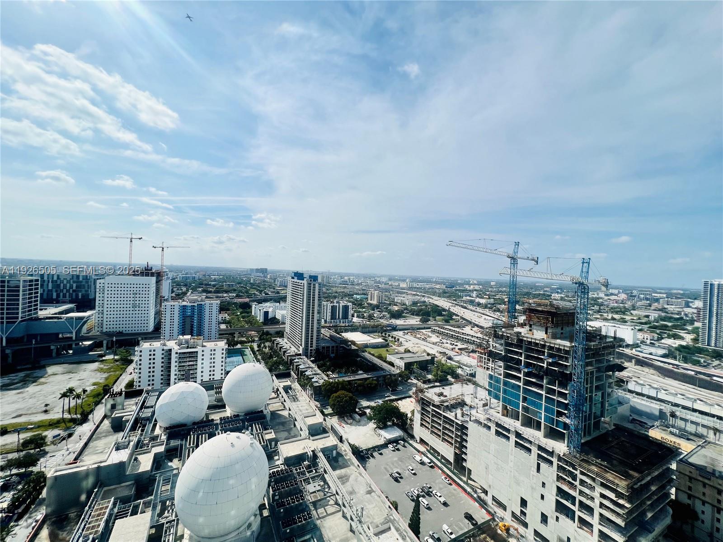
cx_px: 362
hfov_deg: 106.2
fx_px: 272
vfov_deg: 89.9
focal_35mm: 13
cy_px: 271
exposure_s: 1/5000
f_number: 1.8
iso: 40
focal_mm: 1.57
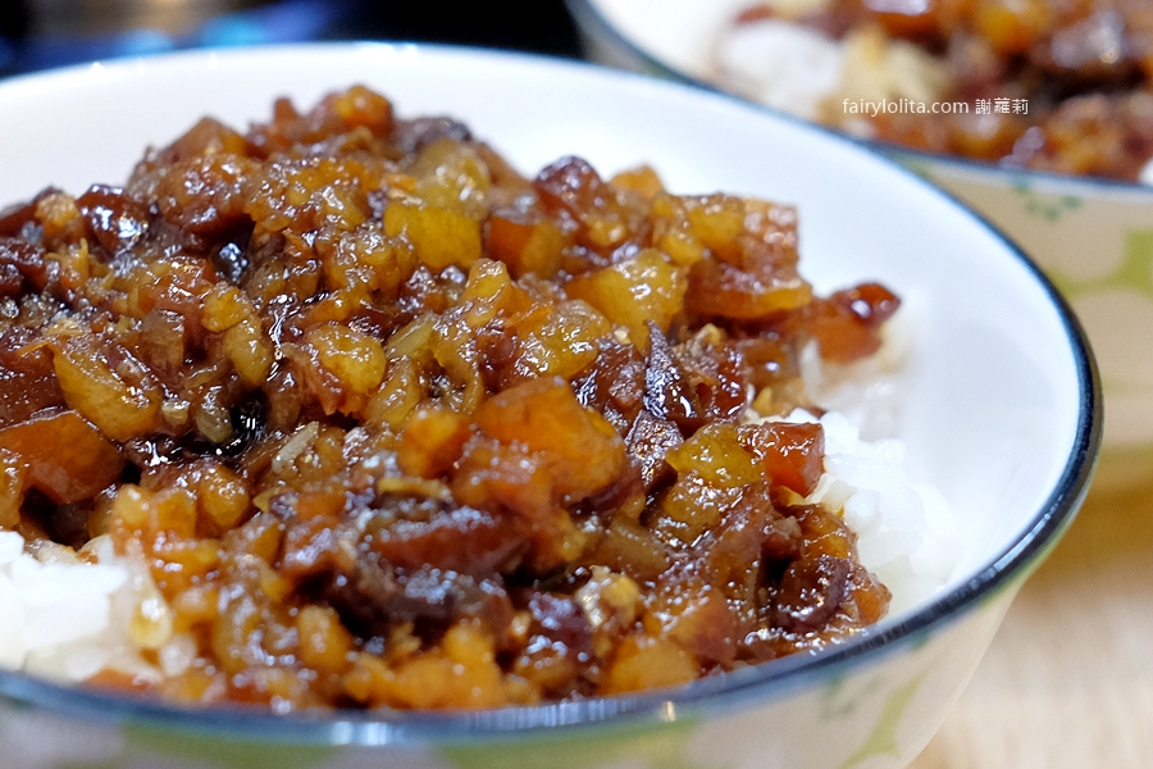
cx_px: 576
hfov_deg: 54.4
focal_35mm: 35
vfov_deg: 37.9
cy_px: 384
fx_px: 1121
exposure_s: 1/45
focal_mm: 23
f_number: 3.6
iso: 1600
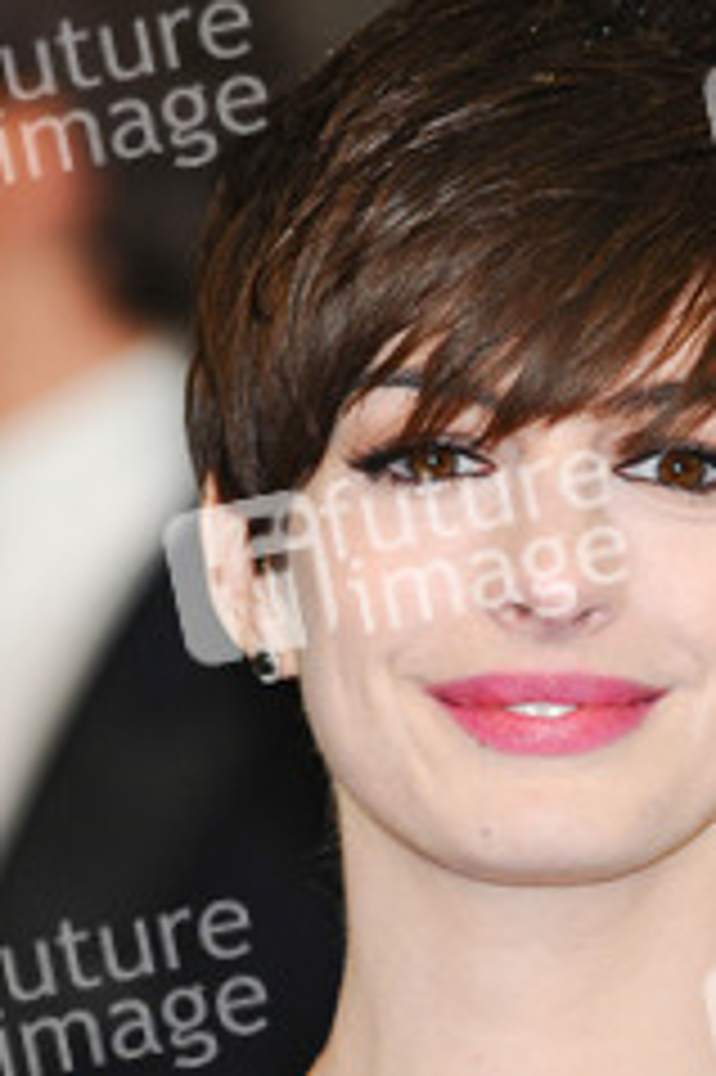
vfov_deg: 4.1
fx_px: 15027
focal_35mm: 503
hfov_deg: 2.7
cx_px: 529
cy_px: 783
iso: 320
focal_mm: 200
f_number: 4
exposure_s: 1/200
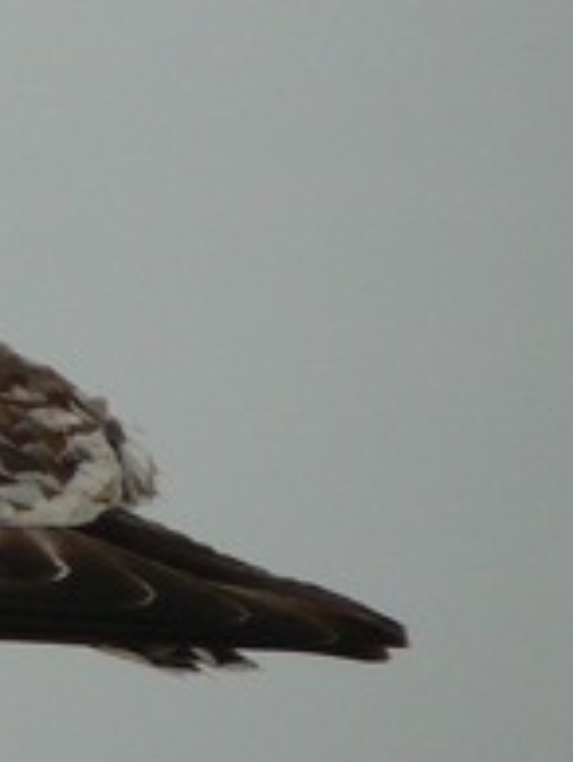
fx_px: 35676
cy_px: 228
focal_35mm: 1620
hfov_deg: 0.9
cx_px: -581
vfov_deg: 1.2
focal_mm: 88.8
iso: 200
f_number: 3.7
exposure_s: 1/100
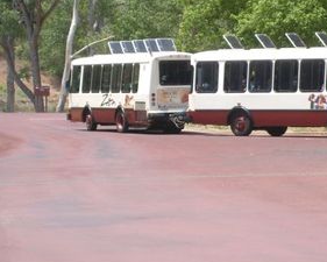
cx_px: 216
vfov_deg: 7.9
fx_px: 1898
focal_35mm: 196
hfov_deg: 9.8
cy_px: 75
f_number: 4.9
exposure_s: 1/125
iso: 80
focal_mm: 17.4
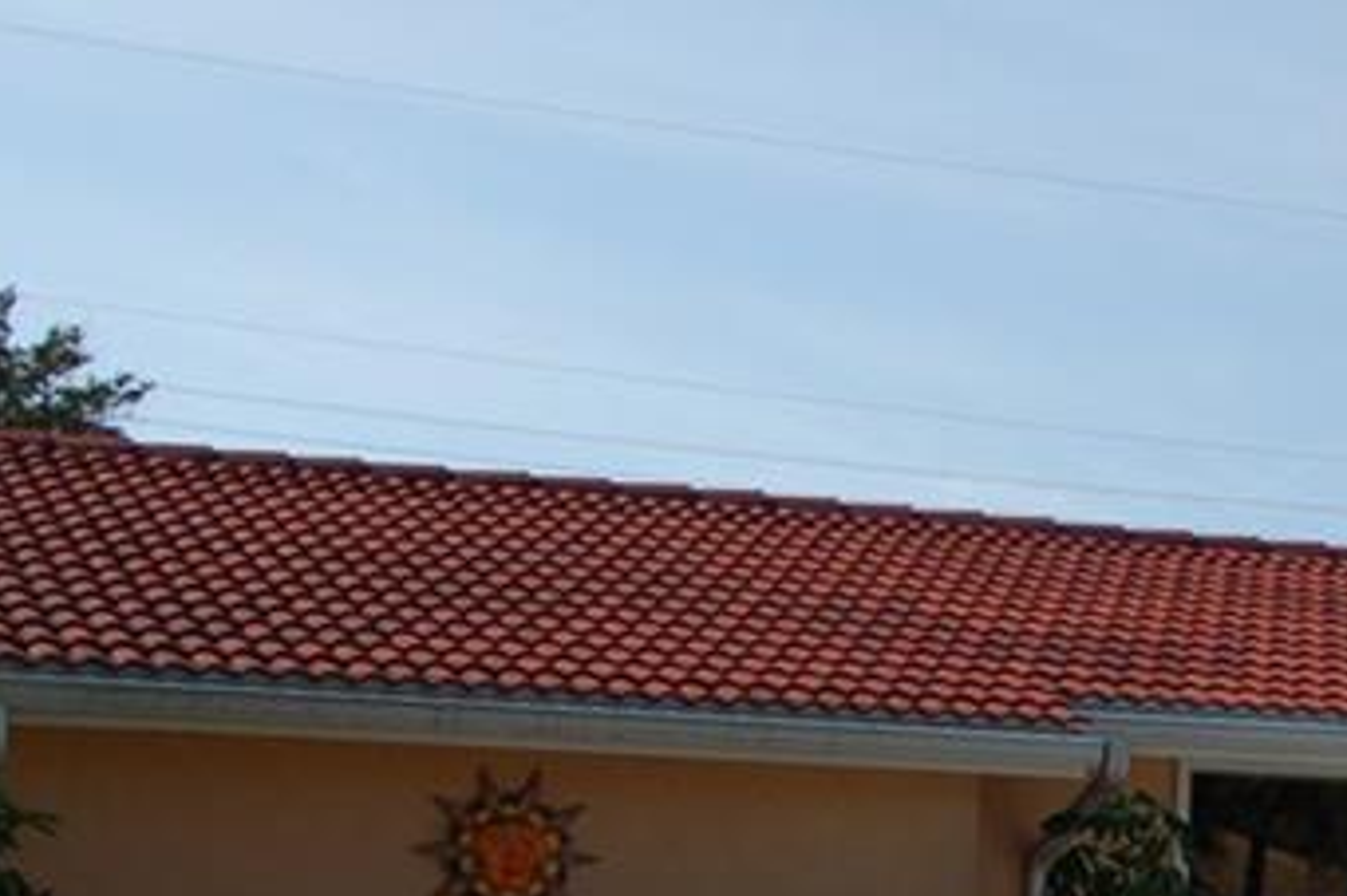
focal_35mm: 99
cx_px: 1825
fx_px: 3702
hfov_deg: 18.9
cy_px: 1014
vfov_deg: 13.5
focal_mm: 22
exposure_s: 1/160
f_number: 6.3
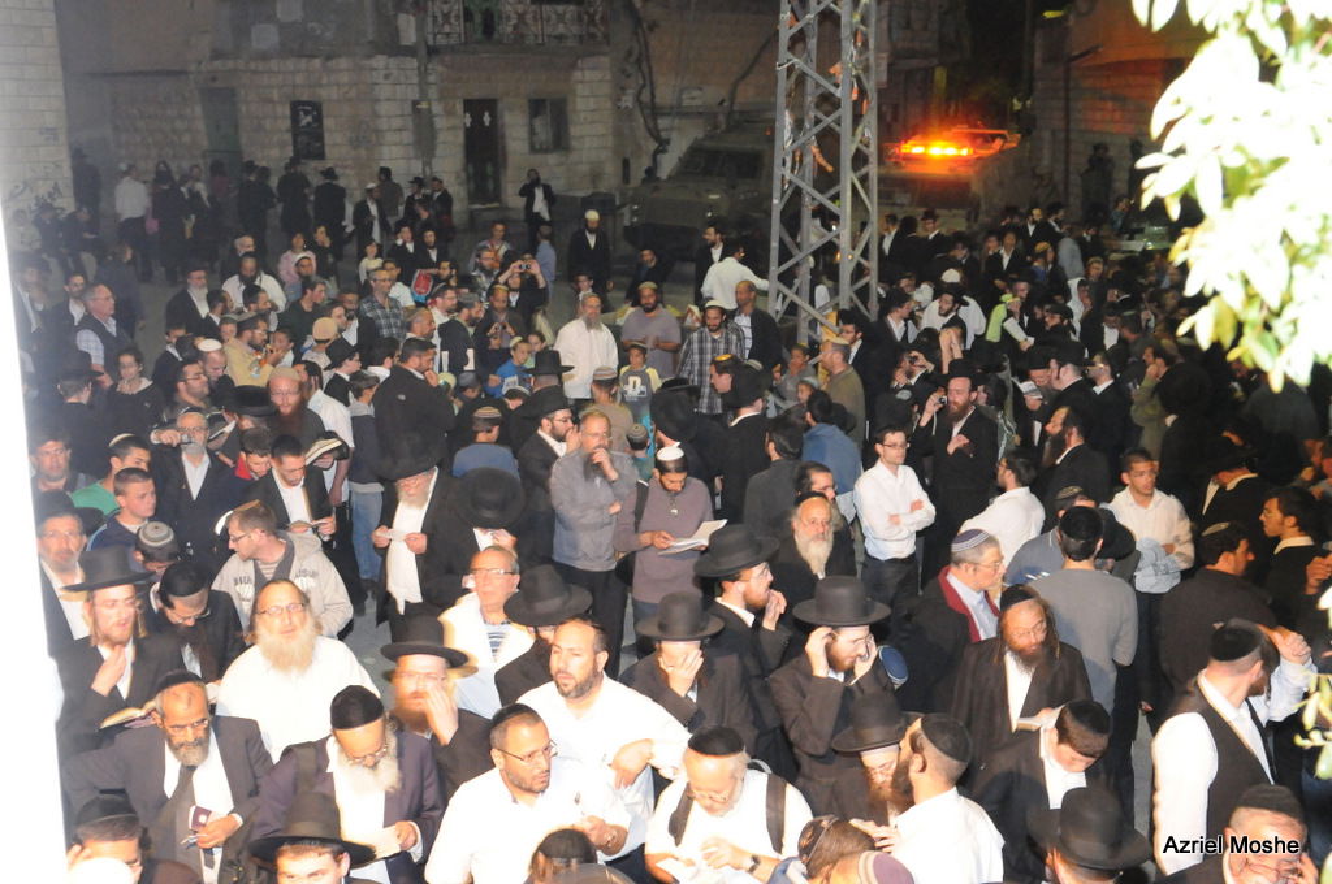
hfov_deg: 49.6
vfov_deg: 34.1
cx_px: 666
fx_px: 1441
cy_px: 442
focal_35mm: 39
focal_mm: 26
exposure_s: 1/10
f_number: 5
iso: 3200
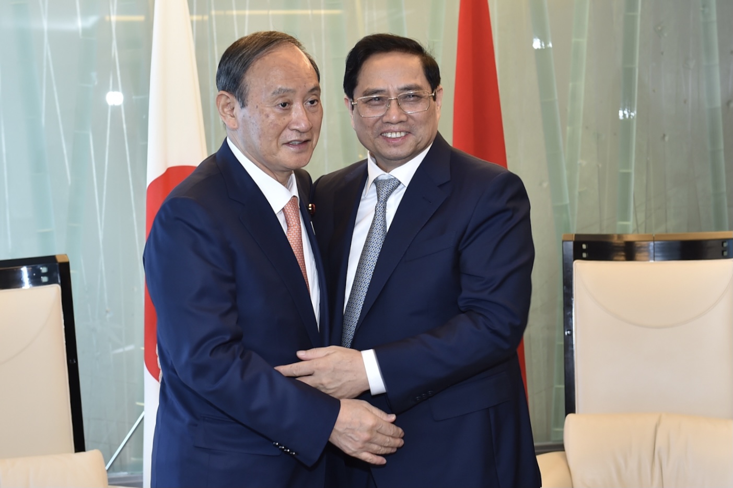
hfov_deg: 41.1
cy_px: 244
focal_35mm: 48
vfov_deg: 28.1
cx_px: 366
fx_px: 977
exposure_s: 1/125
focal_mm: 48
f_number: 4
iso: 640
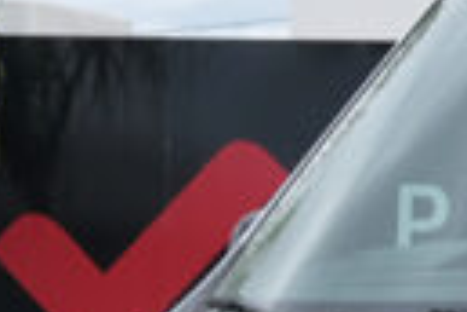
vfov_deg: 5.5
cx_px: 1021
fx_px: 3204
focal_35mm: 247
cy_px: 561
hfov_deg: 7.9
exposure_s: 1/125
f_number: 9
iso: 160
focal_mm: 20.9
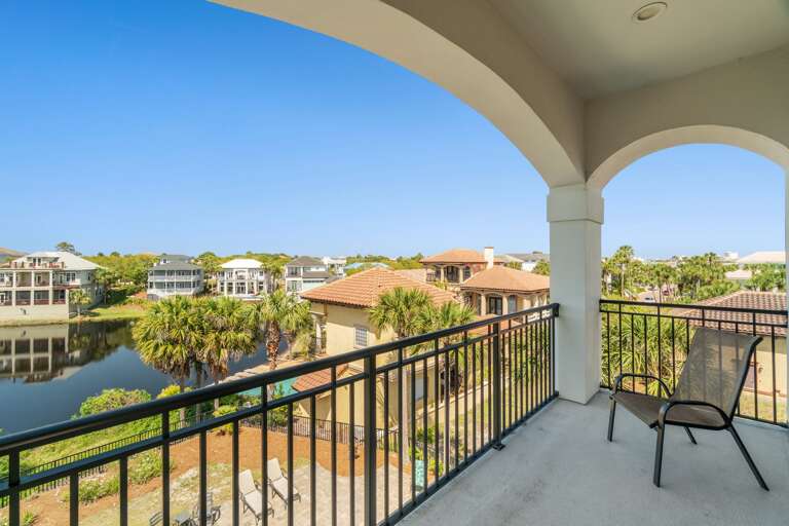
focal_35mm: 15
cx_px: 394
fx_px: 329
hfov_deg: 100.4
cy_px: 263
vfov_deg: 77.3
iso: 100
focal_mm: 10
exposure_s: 1/30
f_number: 8
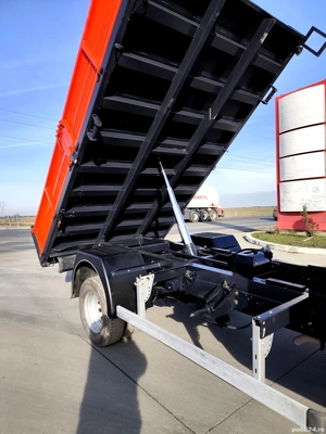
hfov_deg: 58.9
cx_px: 163
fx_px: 289
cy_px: 217
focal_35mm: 23
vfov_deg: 73.9
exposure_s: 1/699
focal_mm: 6.19
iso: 50
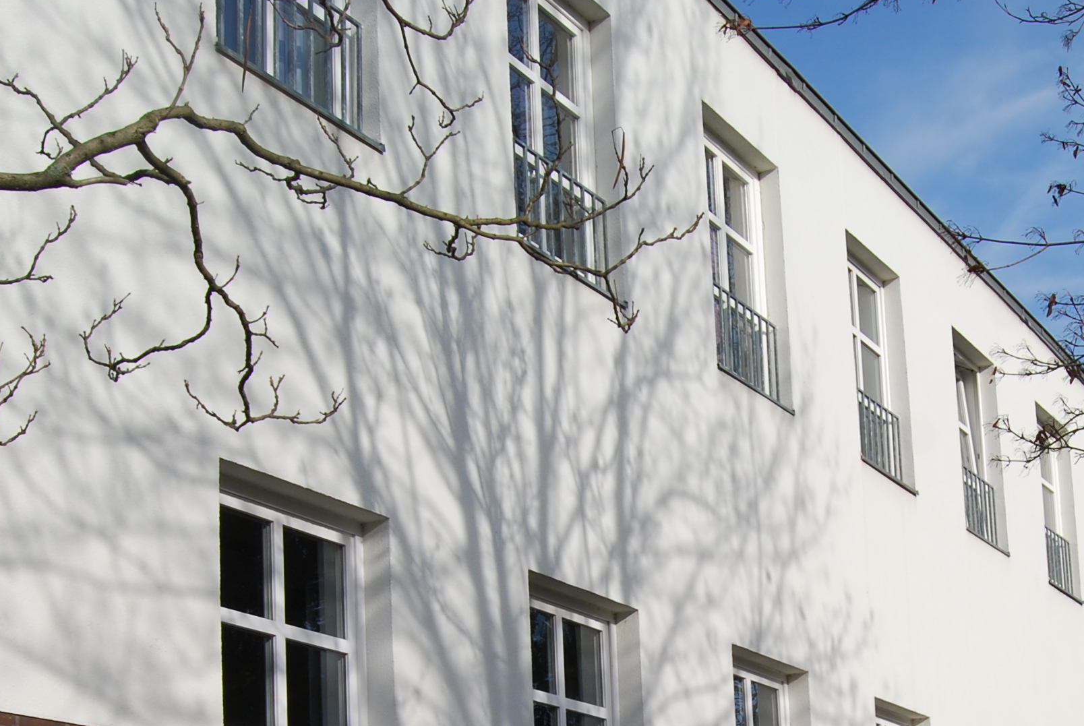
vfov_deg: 20.0
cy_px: 803
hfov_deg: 30.5
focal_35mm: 65
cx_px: 782
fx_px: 1960
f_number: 8
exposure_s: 1/250
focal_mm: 18
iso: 100
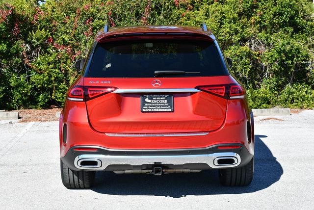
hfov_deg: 25.3
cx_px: 157
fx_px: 698
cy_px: 105
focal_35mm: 80
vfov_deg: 17.1
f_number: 8
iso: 125
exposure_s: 1/250
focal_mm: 40
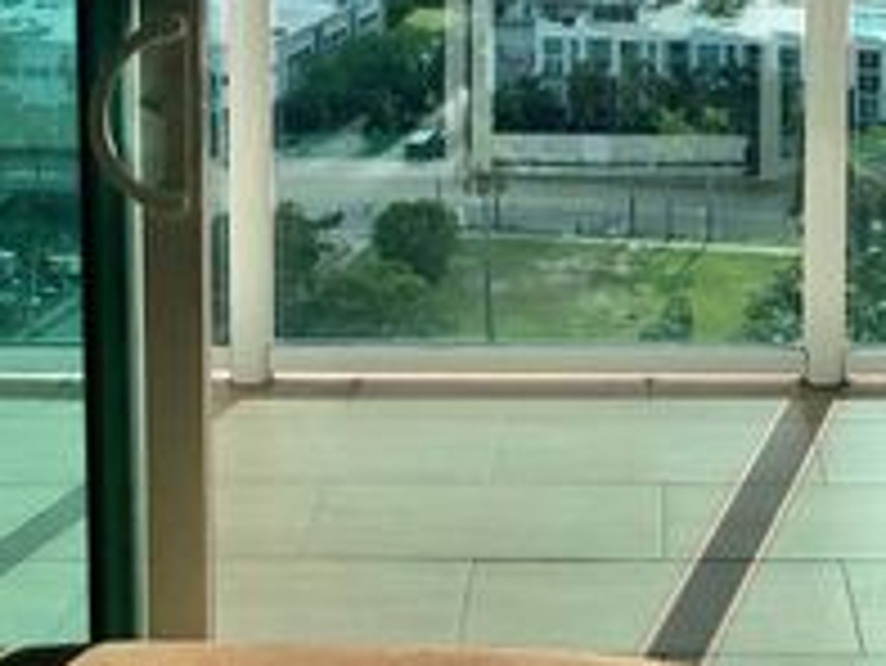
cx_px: 679
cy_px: -110
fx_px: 1818
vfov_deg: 19.6
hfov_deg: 27.0
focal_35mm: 71
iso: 25
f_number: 1.8
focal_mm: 4
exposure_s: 1/4425
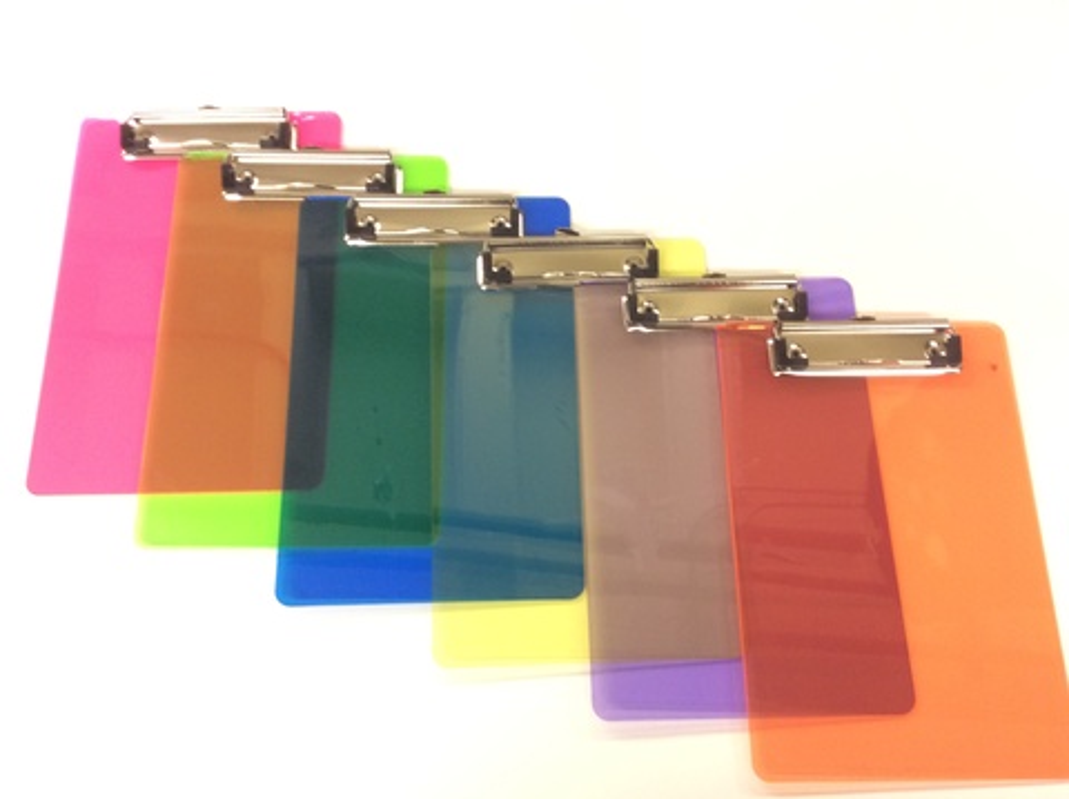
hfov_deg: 56.9
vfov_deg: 44.1
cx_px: 534
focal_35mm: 32
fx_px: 987
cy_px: 400
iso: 125
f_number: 2.4
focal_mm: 3.3
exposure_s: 1/24
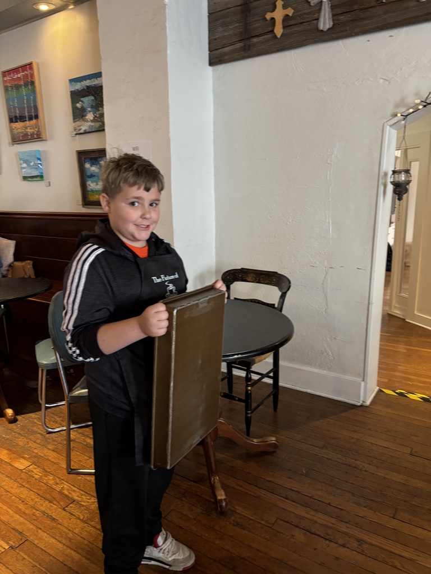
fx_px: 432
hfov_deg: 53.1
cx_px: 216
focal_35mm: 26
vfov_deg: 67.3
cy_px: 287
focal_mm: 5.96
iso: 320
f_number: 1.6
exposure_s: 1/60
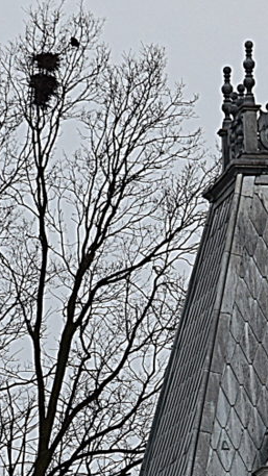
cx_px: 266
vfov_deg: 7.5
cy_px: 392
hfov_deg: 4.2
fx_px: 3651
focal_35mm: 289
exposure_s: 1/320
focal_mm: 105
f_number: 10
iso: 400
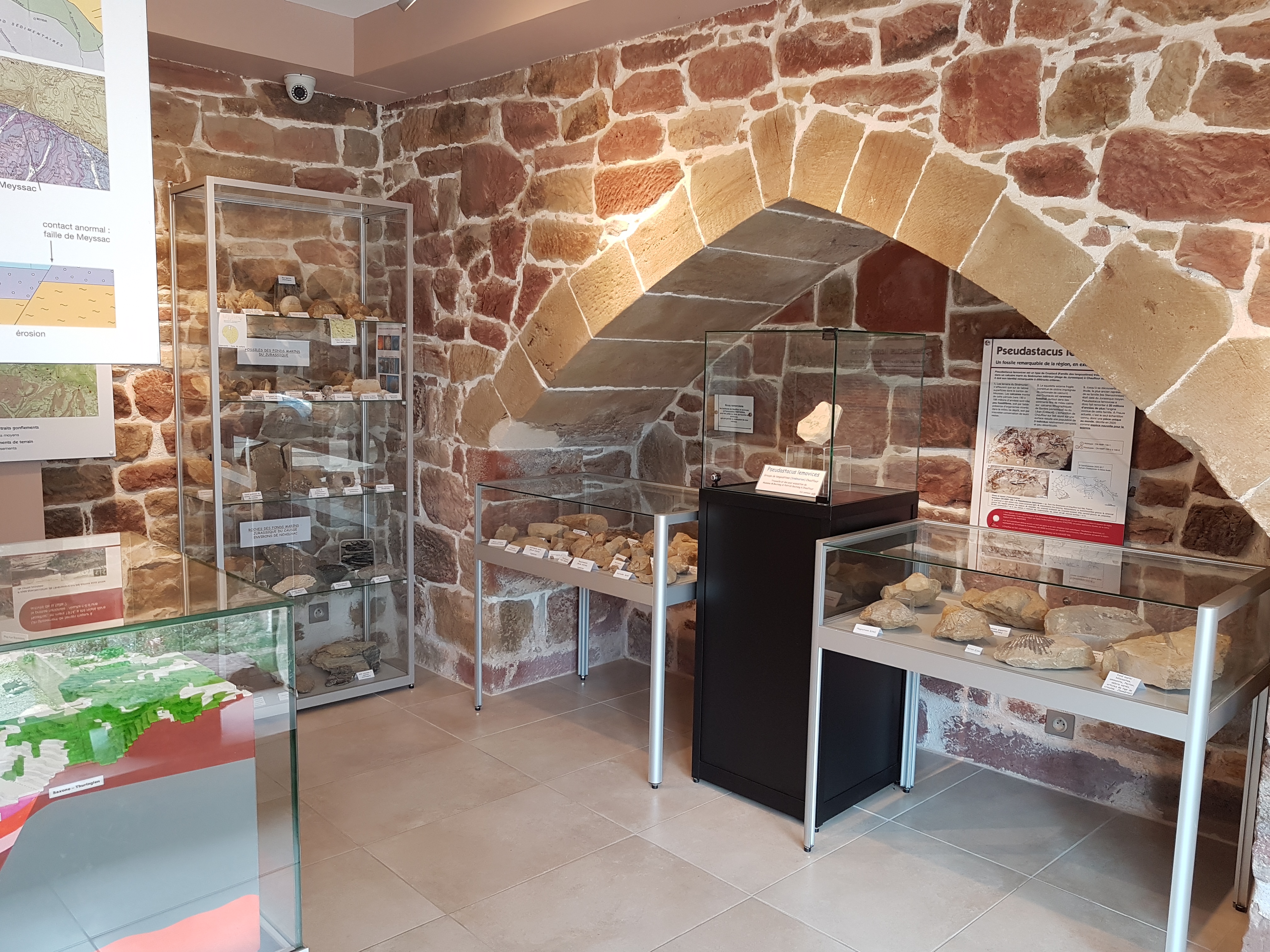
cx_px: 635
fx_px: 954
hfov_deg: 67.3
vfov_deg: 53.1
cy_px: 476
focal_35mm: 26
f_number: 1.7
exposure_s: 1/50
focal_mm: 4.2
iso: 64
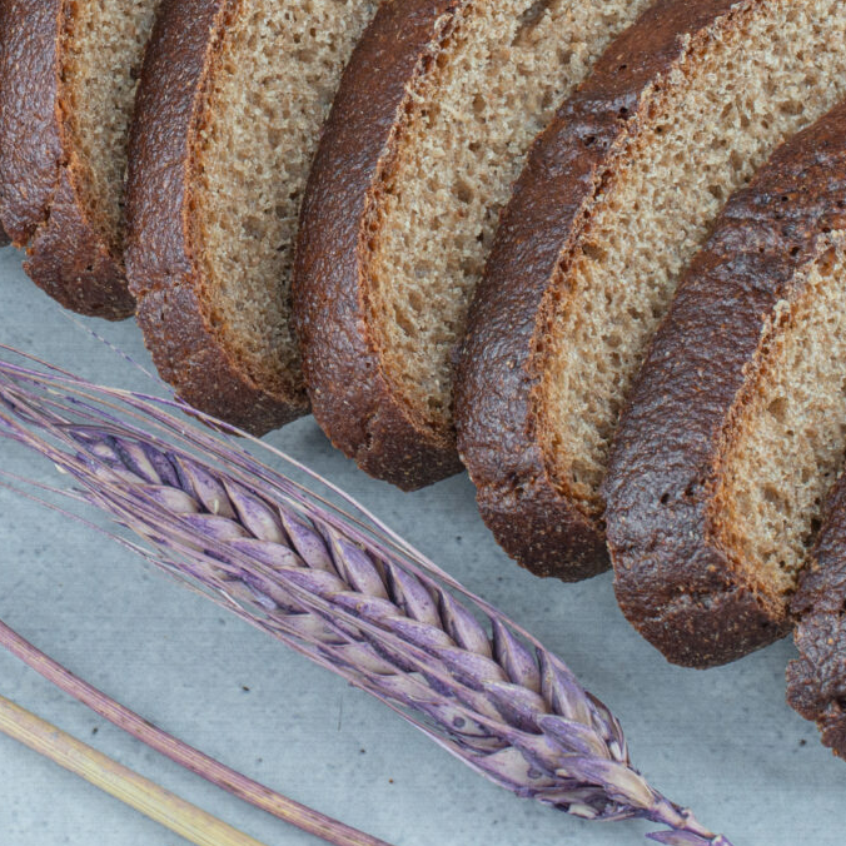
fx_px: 4452
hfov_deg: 10.8
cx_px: -16
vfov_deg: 10.7
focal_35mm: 161
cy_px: -41
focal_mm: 50
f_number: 10
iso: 320
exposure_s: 1/100
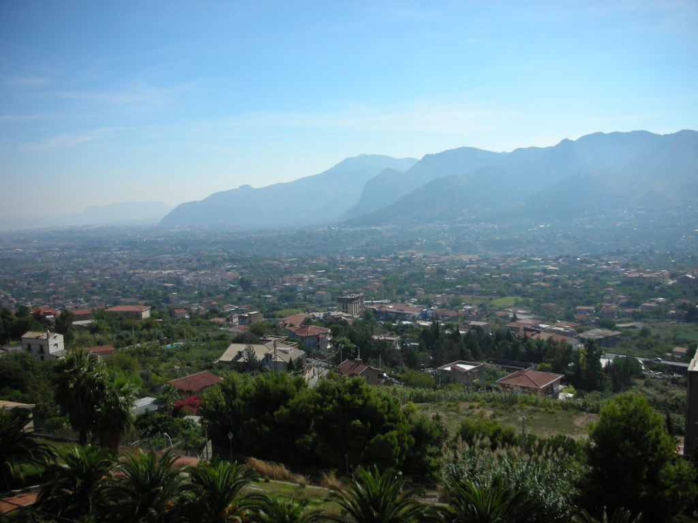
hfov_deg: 52.6
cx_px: 349
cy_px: 262
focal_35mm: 35
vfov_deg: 40.7
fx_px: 706
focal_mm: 5.8
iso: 50
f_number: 8.5
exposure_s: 1/131
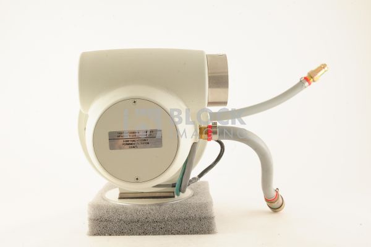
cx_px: 186
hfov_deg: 39.6
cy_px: 124
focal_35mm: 50
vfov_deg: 26.9
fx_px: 515
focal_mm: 50
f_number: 13
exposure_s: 1/160
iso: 1600
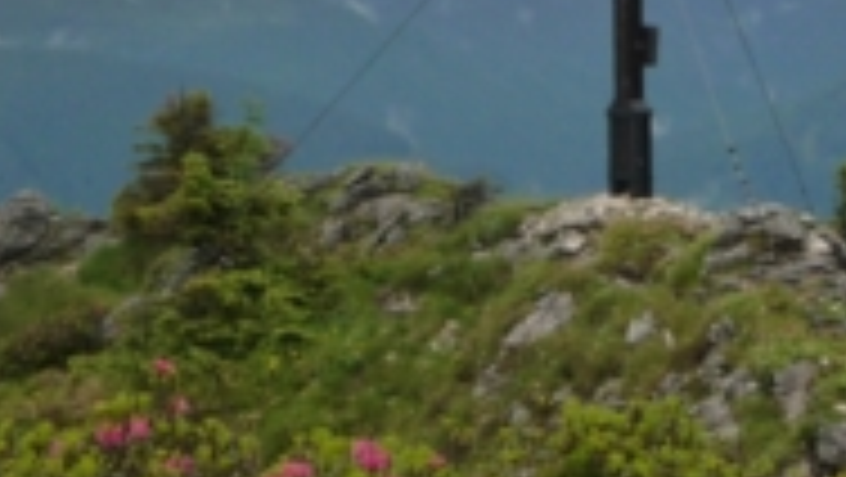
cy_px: 38
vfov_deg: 7.7
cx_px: 554
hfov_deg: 13.7
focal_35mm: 157
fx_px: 3524
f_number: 4.3
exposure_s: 1/200
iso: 160
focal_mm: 9.3
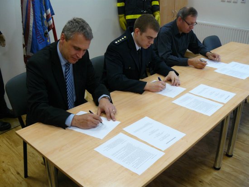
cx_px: 124
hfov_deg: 51.3
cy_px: 94
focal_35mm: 36
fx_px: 259
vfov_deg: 39.7
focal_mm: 6
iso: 125
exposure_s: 1/30
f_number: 2.8
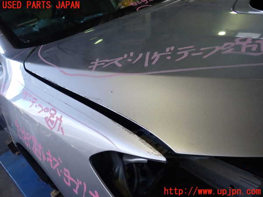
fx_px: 228
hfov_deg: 60.0
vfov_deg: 46.8
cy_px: 98
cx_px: 132
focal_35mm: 30
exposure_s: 1/125
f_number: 2.3
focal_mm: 5.4
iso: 160
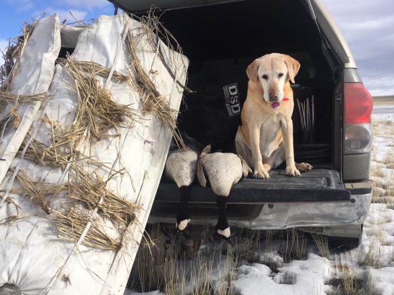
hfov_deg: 56.8
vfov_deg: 44.2
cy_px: 151
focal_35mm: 32
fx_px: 364
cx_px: 204
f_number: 2.2
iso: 25
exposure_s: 1/1789
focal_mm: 4.15
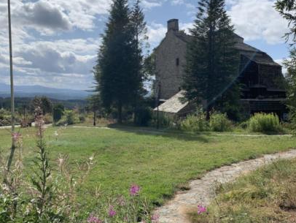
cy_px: 97
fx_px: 274
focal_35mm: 32
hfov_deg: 56.7
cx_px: 158
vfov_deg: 44.1
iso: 25
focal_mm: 4.25
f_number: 1.8
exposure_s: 1/4464
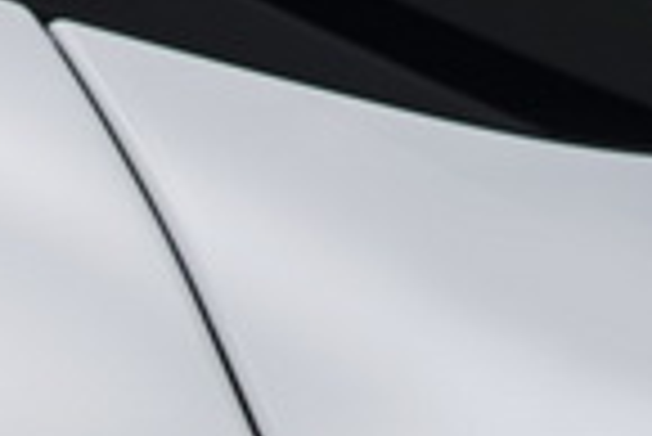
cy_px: 1304
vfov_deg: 2.6
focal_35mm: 528
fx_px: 9572
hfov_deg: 3.8
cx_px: -1252
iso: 100
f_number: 9
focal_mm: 85
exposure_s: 1
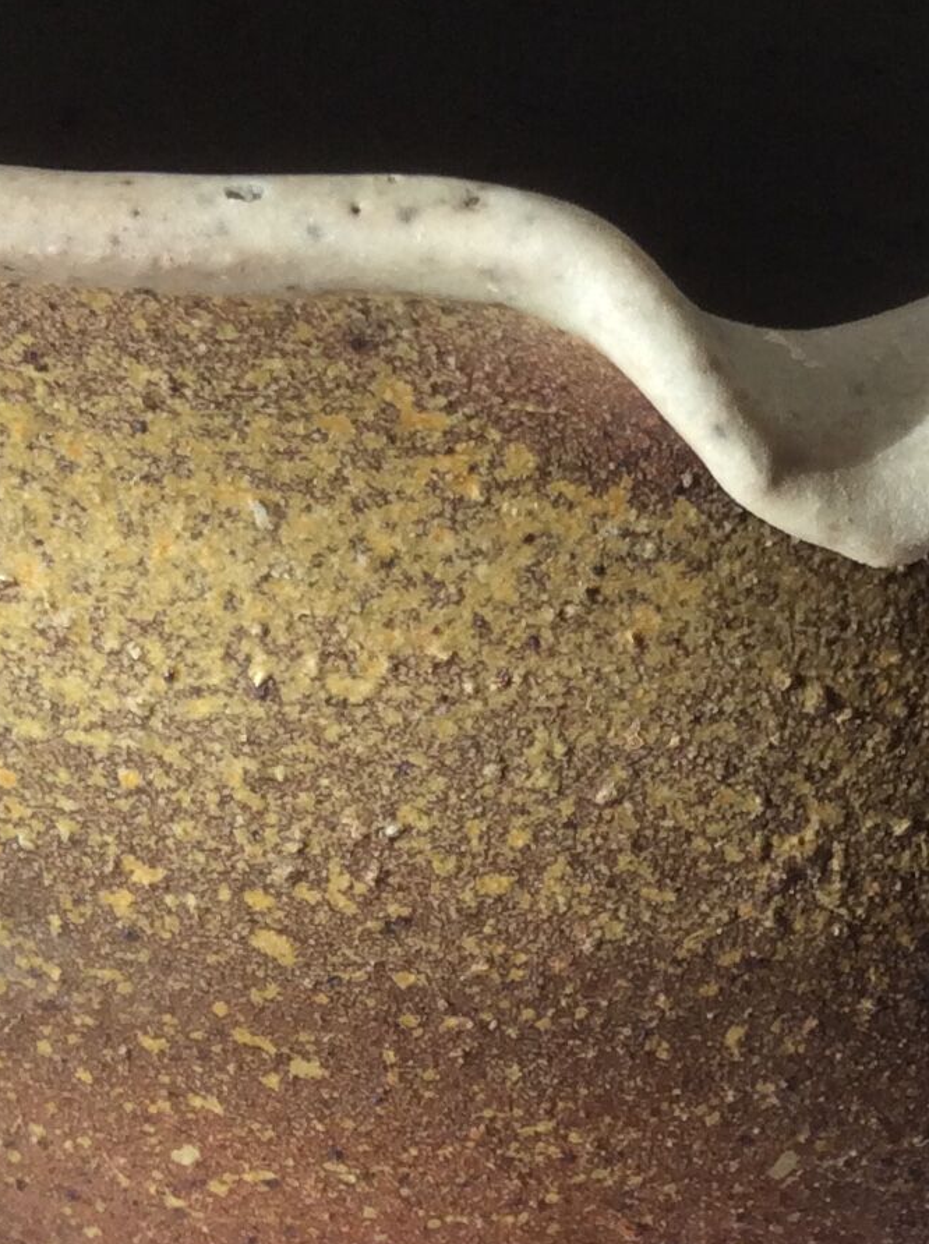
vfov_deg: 21.1
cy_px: 767
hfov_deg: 15.7
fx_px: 3337
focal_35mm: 93
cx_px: 785
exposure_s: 1/115
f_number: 2.4
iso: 32
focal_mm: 3.3
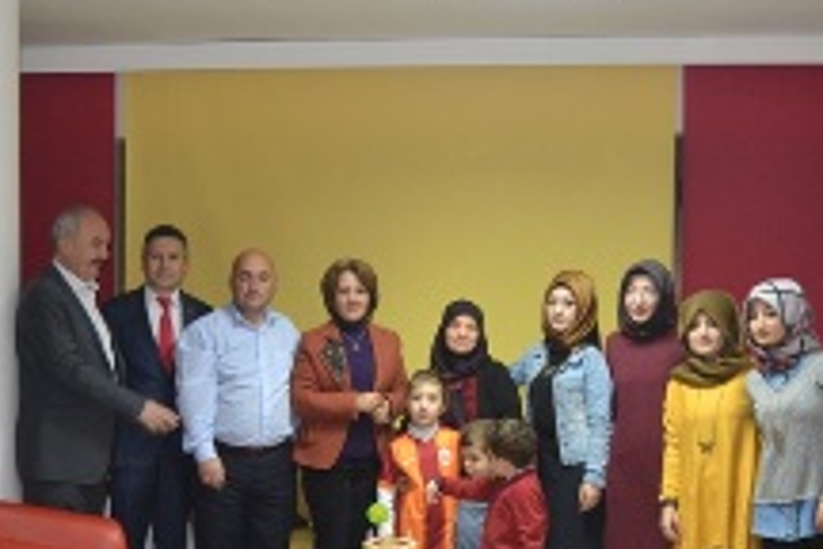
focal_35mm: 56
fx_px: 1280
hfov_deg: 35.6
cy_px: 360
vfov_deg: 24.1
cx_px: 389
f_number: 3.5
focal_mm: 18
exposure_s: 1/60
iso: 1250
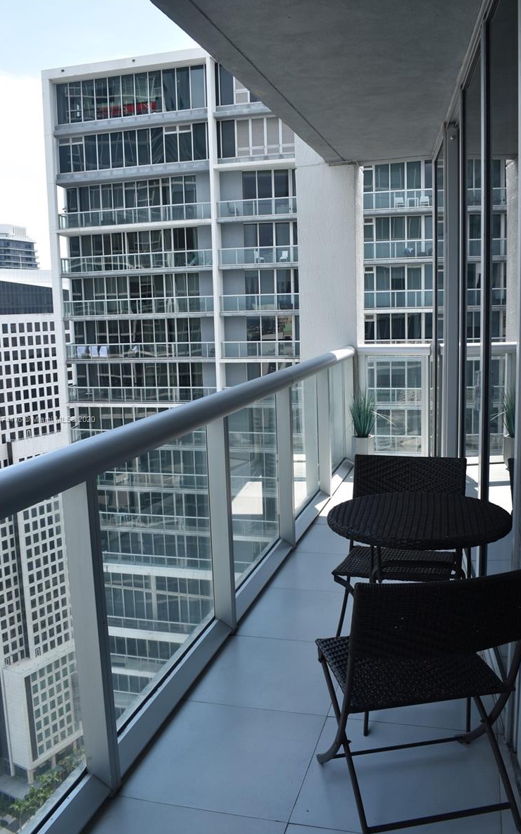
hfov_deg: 38.8
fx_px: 739
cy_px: 420
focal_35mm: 33
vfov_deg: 58.9
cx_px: 263
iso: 140
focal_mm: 21
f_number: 8
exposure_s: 1/250
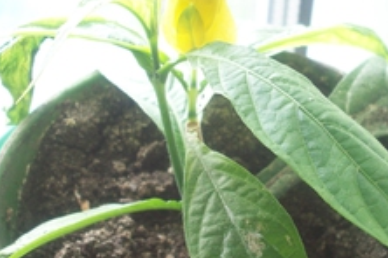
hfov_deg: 26.0
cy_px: 134
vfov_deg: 17.5
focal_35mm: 78
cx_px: 184
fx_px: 841
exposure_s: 1/81.5
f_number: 2.8
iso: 80
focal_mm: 6.2
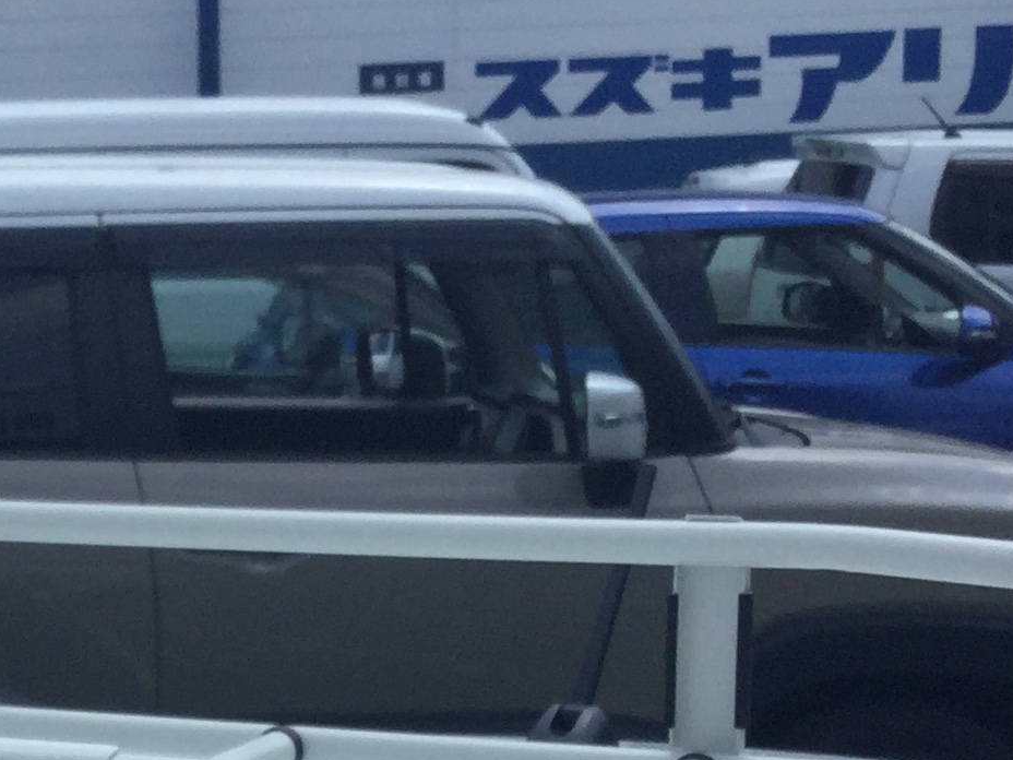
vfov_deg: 13.3
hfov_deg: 17.5
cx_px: -93
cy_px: 807
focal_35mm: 109
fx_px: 3190
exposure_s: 1/1988
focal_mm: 3.3
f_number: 2.4
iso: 25
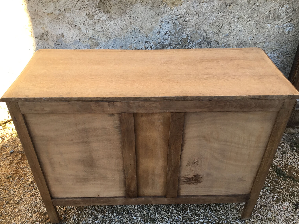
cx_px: 150
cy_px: 112
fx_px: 268
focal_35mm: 31
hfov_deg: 58.4
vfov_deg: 45.4
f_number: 2.4
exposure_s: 1/111
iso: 25
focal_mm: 3.3
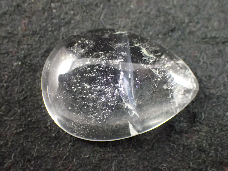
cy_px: 86
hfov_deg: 27.8
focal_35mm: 70
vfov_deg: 21.0
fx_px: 461
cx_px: 114
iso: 800
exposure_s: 1/100
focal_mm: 12.6
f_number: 4
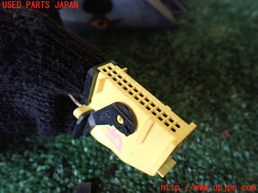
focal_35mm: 30
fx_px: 224
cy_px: 96
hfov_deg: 60.0
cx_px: 129
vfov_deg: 46.8
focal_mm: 5.4
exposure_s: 1/60
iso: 800
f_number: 2.3
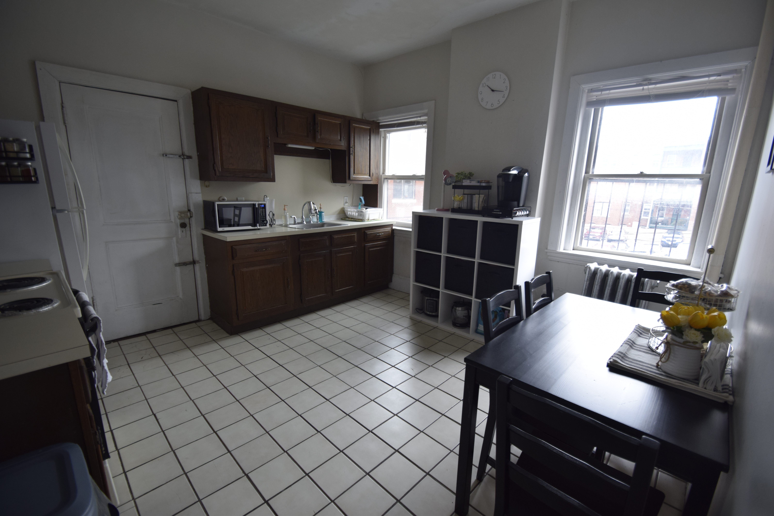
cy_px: 258
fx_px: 322
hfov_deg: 100.4
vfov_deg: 77.3
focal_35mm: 15
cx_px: 387
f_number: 4
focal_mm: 10
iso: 400
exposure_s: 1/60
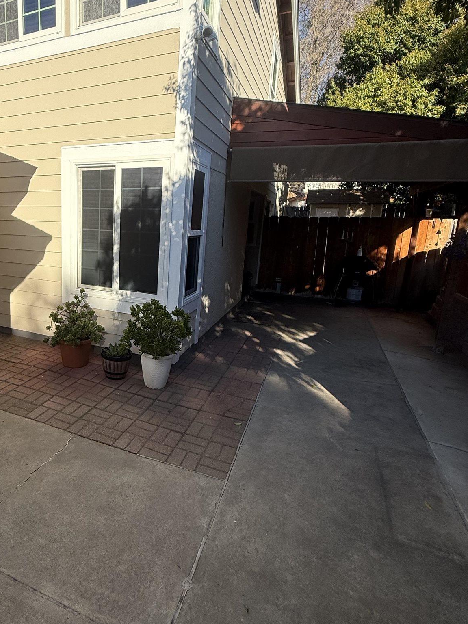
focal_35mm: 21
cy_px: 296
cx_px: 121
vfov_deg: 78.9
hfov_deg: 60.3
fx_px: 379
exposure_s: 1/1125
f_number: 2.2
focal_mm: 2.22
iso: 64
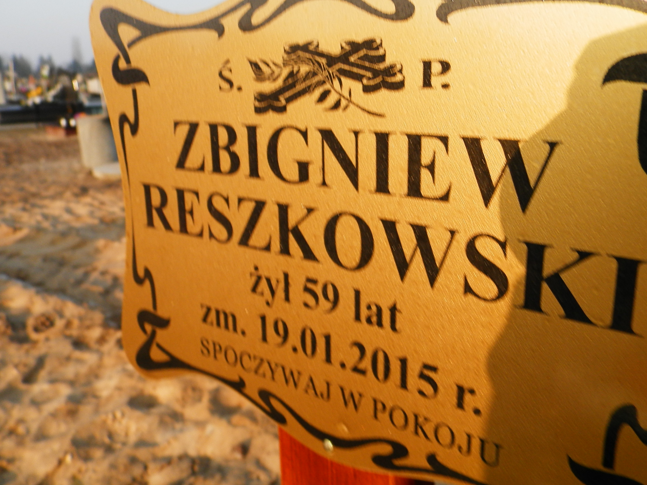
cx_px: 370
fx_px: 542
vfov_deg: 48.1
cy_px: 215
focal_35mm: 29
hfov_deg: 61.4
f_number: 8.7
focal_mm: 4.5
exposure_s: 1/60
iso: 80
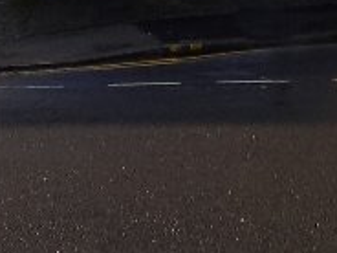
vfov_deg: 10.4
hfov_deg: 15.0
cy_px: -288
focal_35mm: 128
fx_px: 1246
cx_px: 386
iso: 80
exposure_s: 1/500
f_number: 3.1
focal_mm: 4
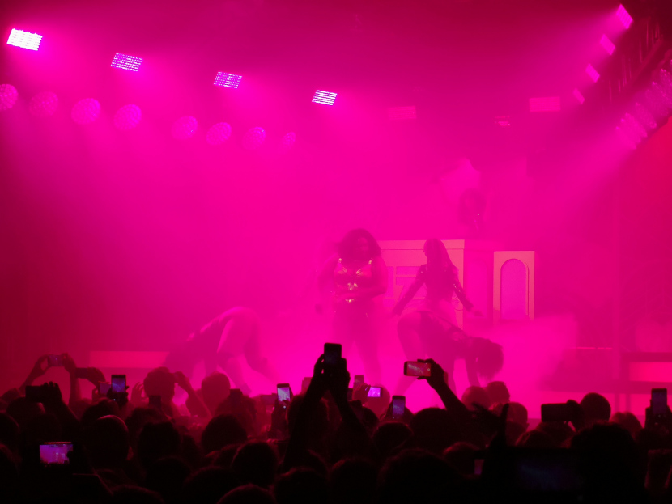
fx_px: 1573
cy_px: 252
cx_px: 336
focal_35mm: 81
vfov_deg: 18.2
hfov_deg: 24.1
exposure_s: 1/100
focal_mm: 7.48
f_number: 2.4
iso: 80
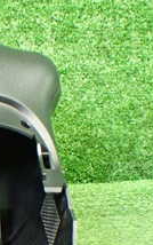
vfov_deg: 22.7
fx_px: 593
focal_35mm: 89
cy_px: 221
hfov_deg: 13.6
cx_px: -96
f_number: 2.3
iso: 800
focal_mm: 5.4
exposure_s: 1/50
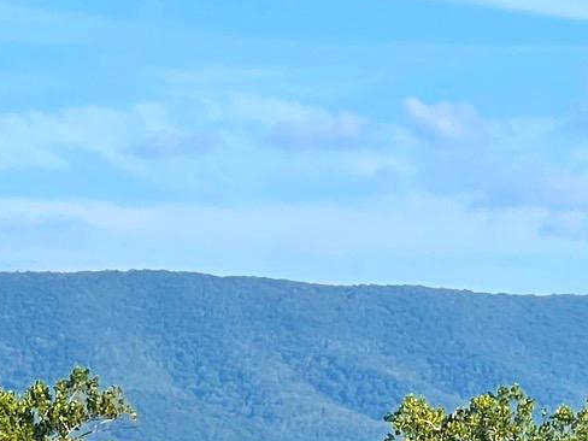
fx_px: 5487
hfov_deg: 6.1
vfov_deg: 4.6
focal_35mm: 323
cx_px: 242
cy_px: 510
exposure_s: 1/523
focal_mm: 9
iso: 32
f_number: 2.8
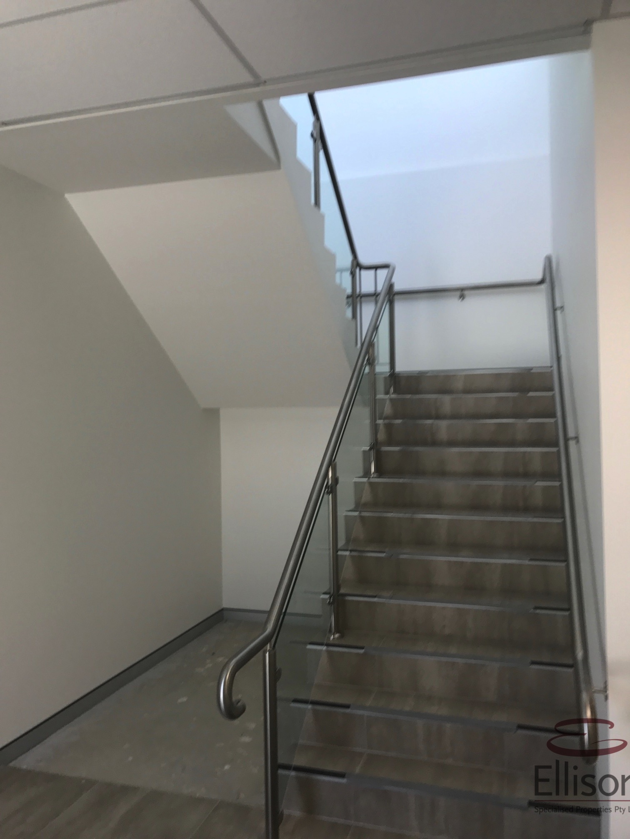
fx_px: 679
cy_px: 420
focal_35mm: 28
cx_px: 315
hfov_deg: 49.7
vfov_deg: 63.4
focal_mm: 3.99
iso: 25
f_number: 1.8
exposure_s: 1/50
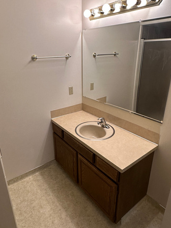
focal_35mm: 24
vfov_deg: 71.5
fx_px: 158
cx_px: 78
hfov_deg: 56.7
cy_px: 107
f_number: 2.2
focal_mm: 2.22
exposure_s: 1/120
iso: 160
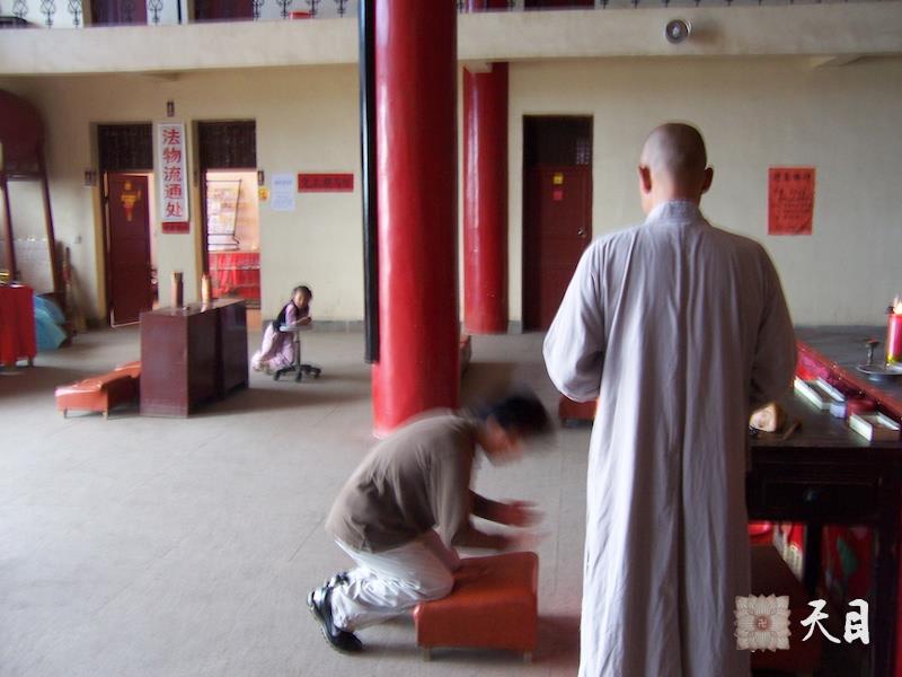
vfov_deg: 42.9
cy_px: 338
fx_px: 860
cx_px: 451
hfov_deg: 55.4
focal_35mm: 33
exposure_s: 1/8
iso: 140
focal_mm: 5.5
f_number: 3.4
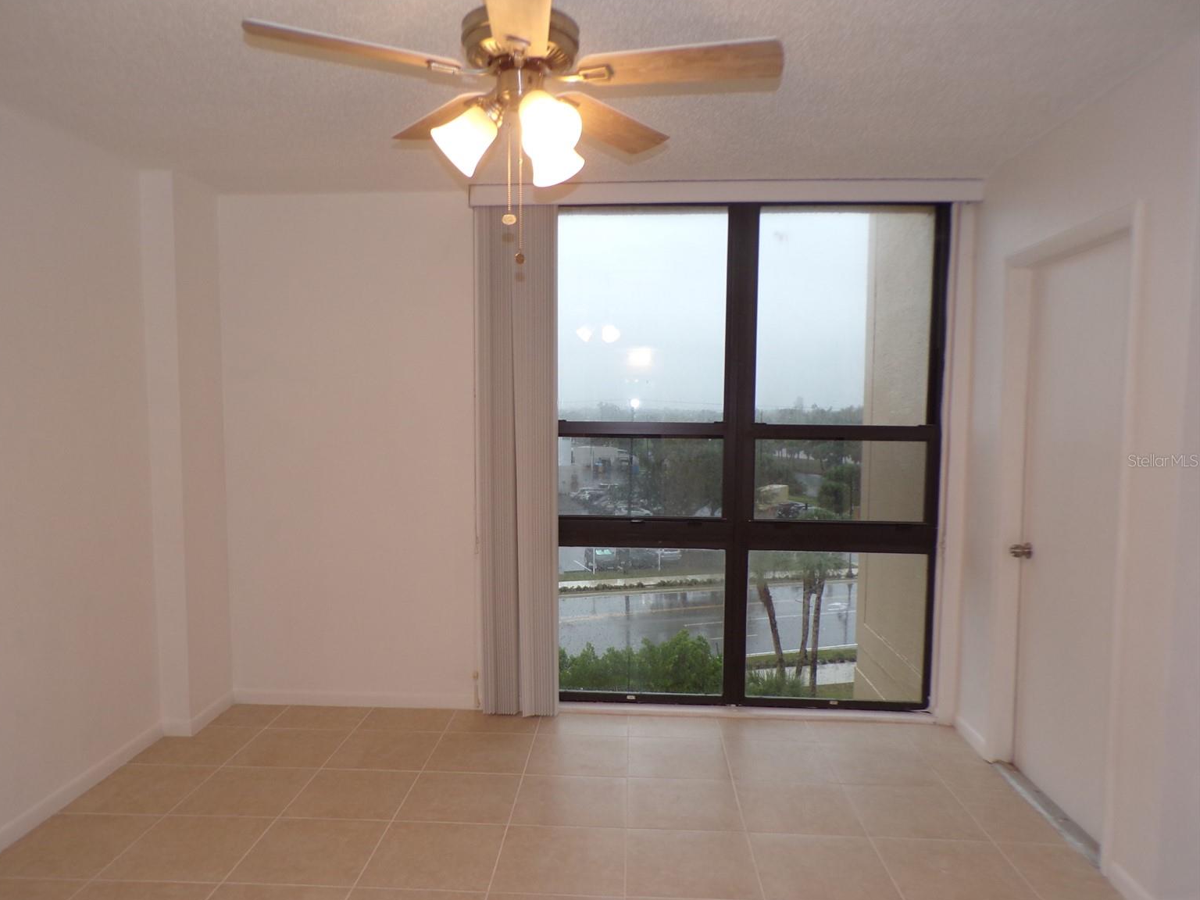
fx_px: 867
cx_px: 577
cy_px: 460
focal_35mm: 25
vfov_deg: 54.9
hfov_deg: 69.4
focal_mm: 4.3
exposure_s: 1/42
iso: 100
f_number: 3
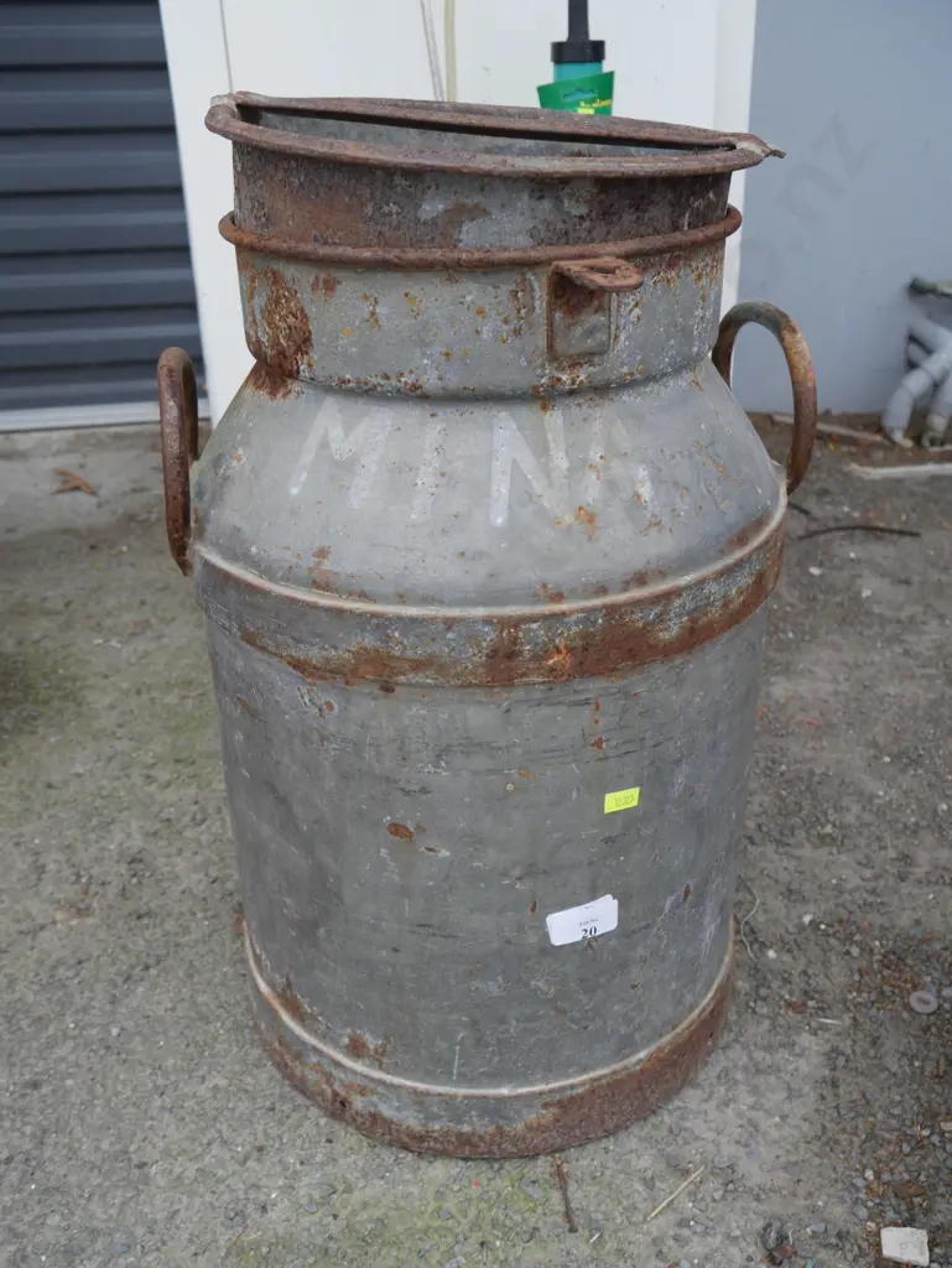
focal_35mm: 30
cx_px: 476
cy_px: 634
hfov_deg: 46.8
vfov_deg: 59.9
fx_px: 1099
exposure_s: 1/125
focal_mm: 15
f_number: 4.5
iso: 200
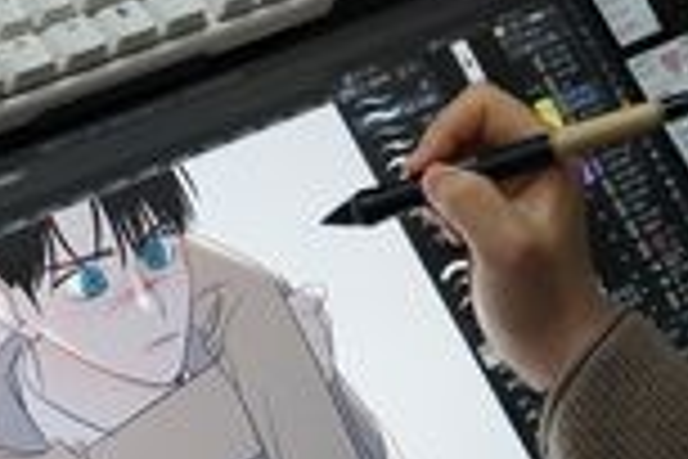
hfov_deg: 17.0
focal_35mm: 120
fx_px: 2293
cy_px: 313
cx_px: 225
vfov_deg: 11.4
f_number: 4
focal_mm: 46
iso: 1250
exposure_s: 1/160
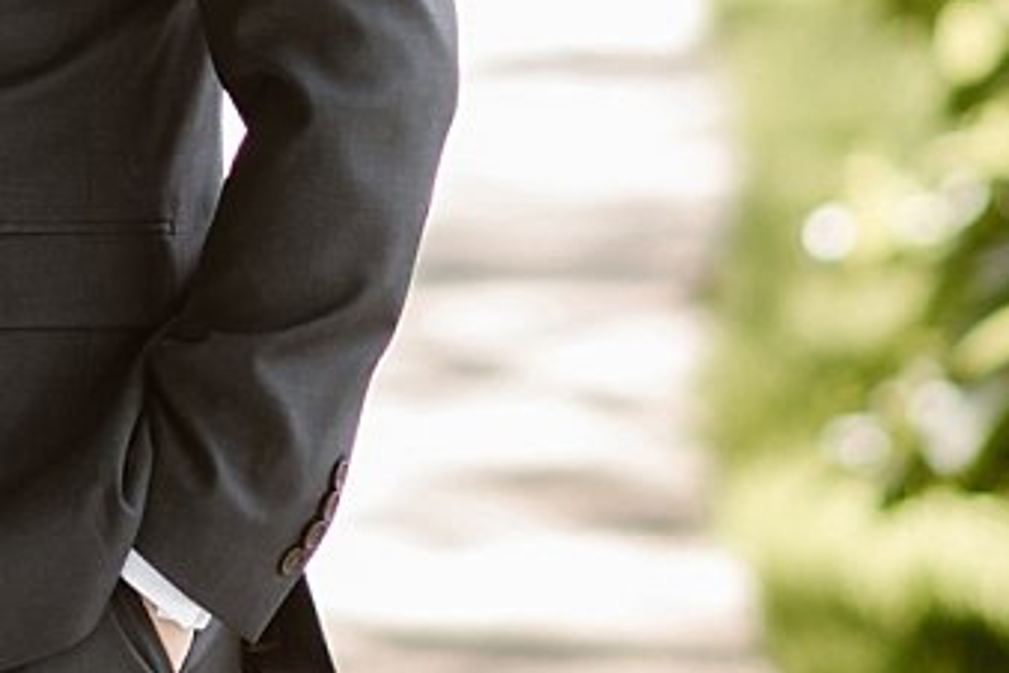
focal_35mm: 514
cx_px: -429
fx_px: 14405
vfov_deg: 2.7
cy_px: -597
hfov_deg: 4.0
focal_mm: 85
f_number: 1.8
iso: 200
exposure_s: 1/1000
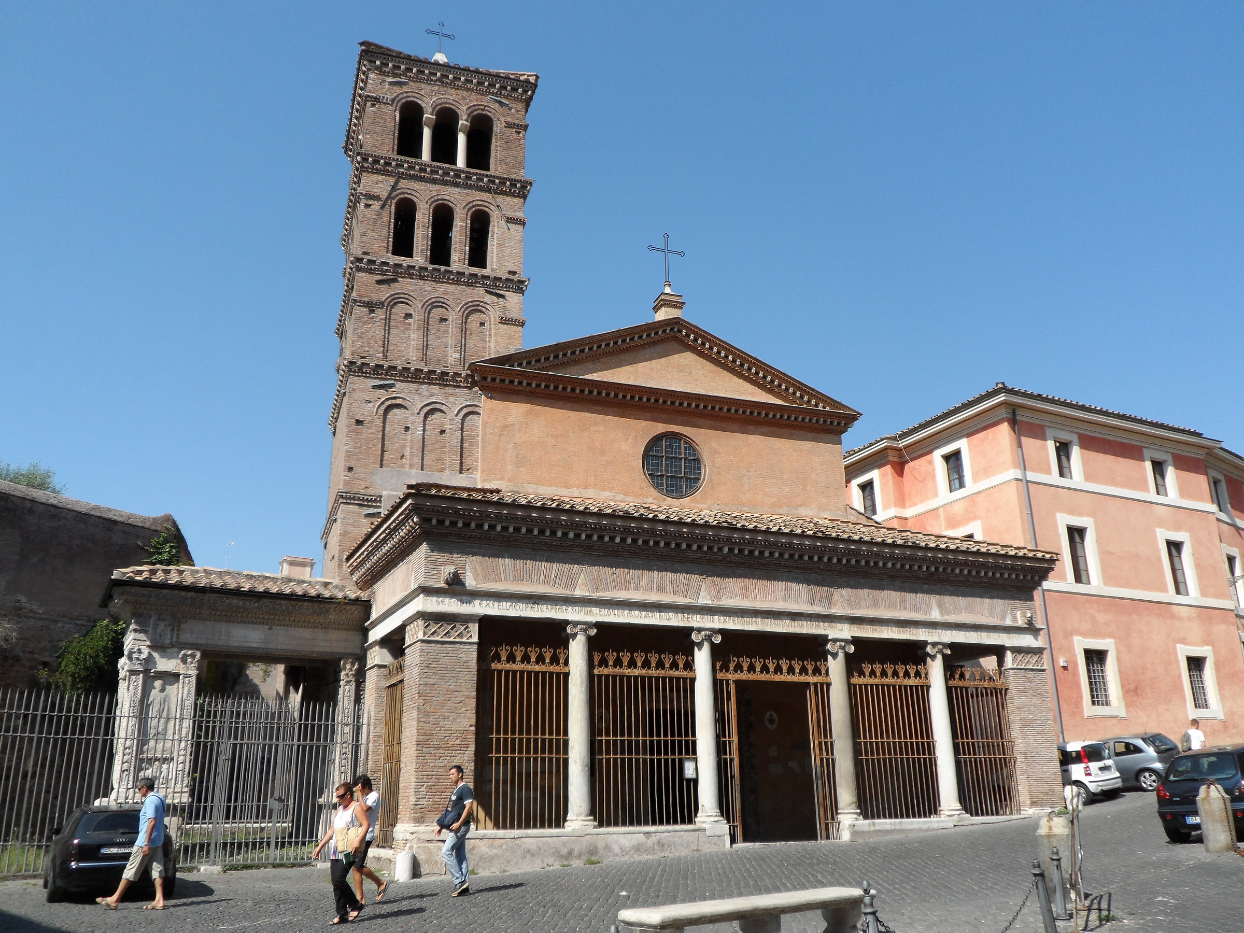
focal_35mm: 28
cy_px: 466
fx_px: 1006
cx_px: 622
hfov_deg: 63.4
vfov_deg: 49.7
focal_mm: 4.9
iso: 80
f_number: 3.1
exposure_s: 1/1000
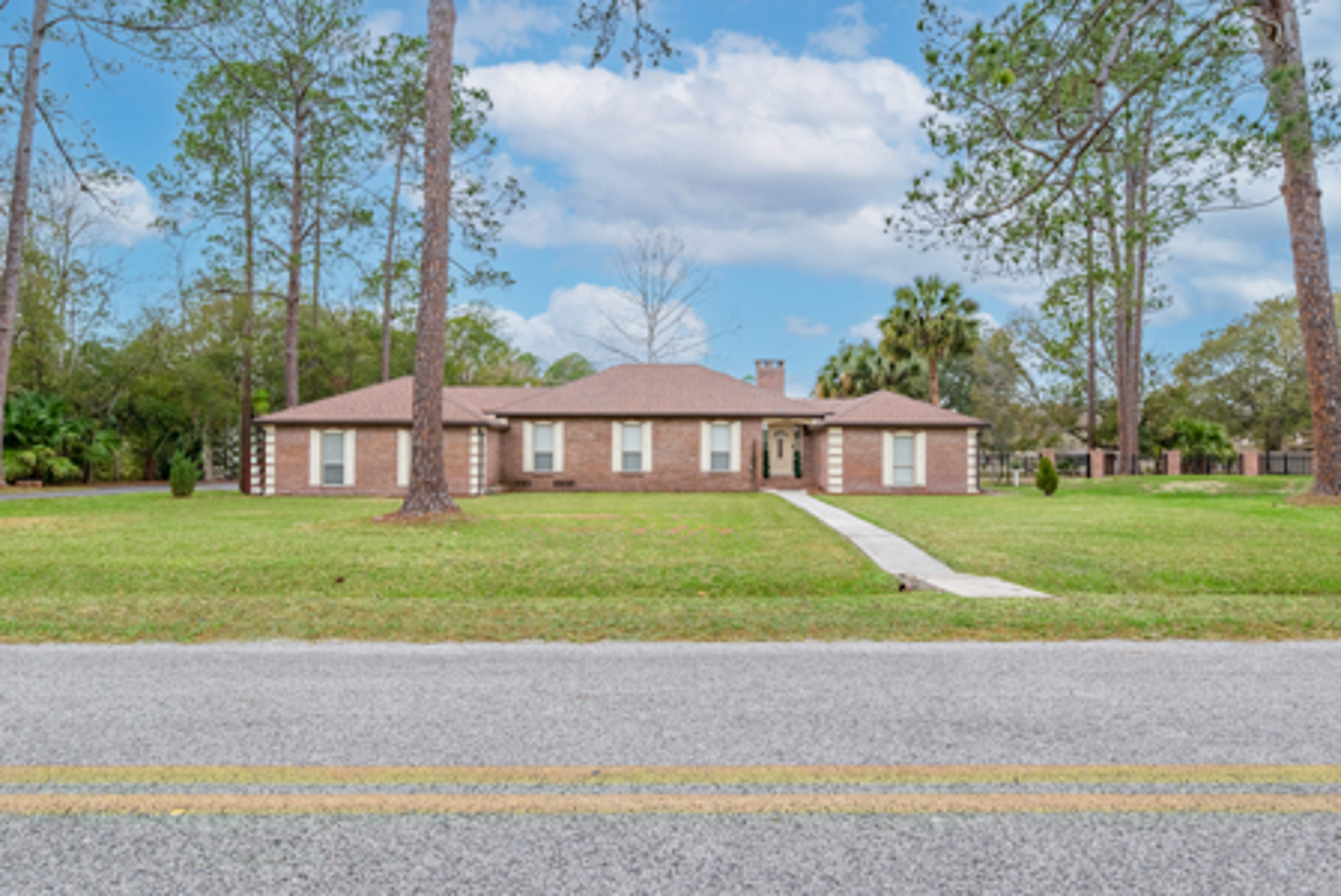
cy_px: 448
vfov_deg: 62.0
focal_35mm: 20
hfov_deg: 83.9
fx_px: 745
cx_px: 670
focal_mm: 20
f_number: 9
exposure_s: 1/1600
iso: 400
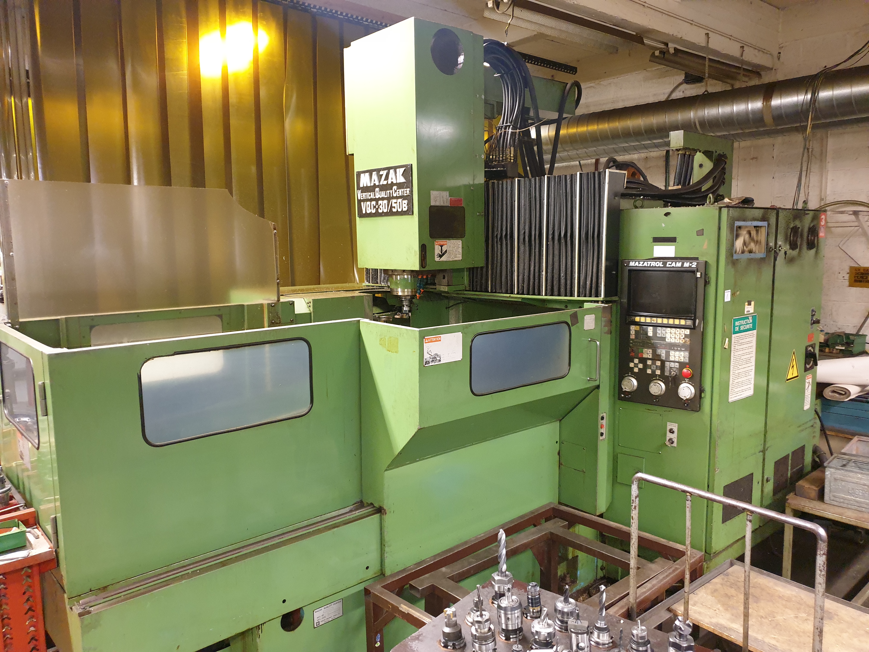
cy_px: 326
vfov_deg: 53.1
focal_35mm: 26
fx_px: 653
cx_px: 434
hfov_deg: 67.3
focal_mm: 4.3
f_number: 1.5
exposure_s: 1/25
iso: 320
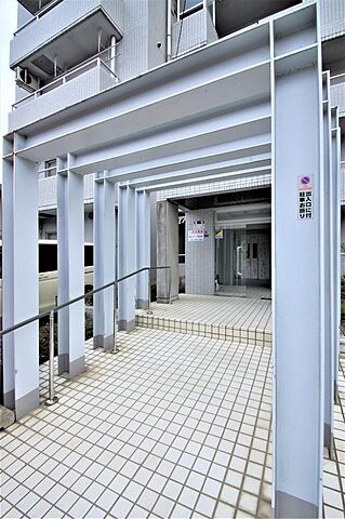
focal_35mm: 15
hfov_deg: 77.2
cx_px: 172
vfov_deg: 100.4
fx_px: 216
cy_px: 260
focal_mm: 10
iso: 100
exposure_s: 1/200
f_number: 7.1
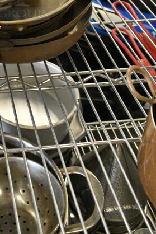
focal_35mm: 59
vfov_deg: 31.0
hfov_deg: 21.9
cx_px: -12
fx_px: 383
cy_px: -10
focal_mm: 18
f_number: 6.3
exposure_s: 1/160
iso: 6400
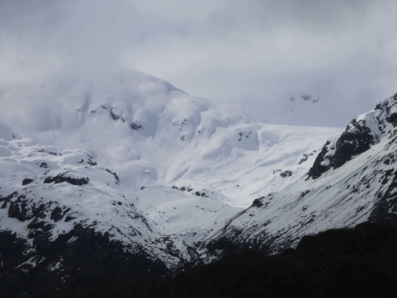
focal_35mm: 200
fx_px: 2294
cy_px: 149
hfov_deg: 9.9
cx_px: 198
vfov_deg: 7.4
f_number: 6.3
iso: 100
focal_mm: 35.7
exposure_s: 1/2000
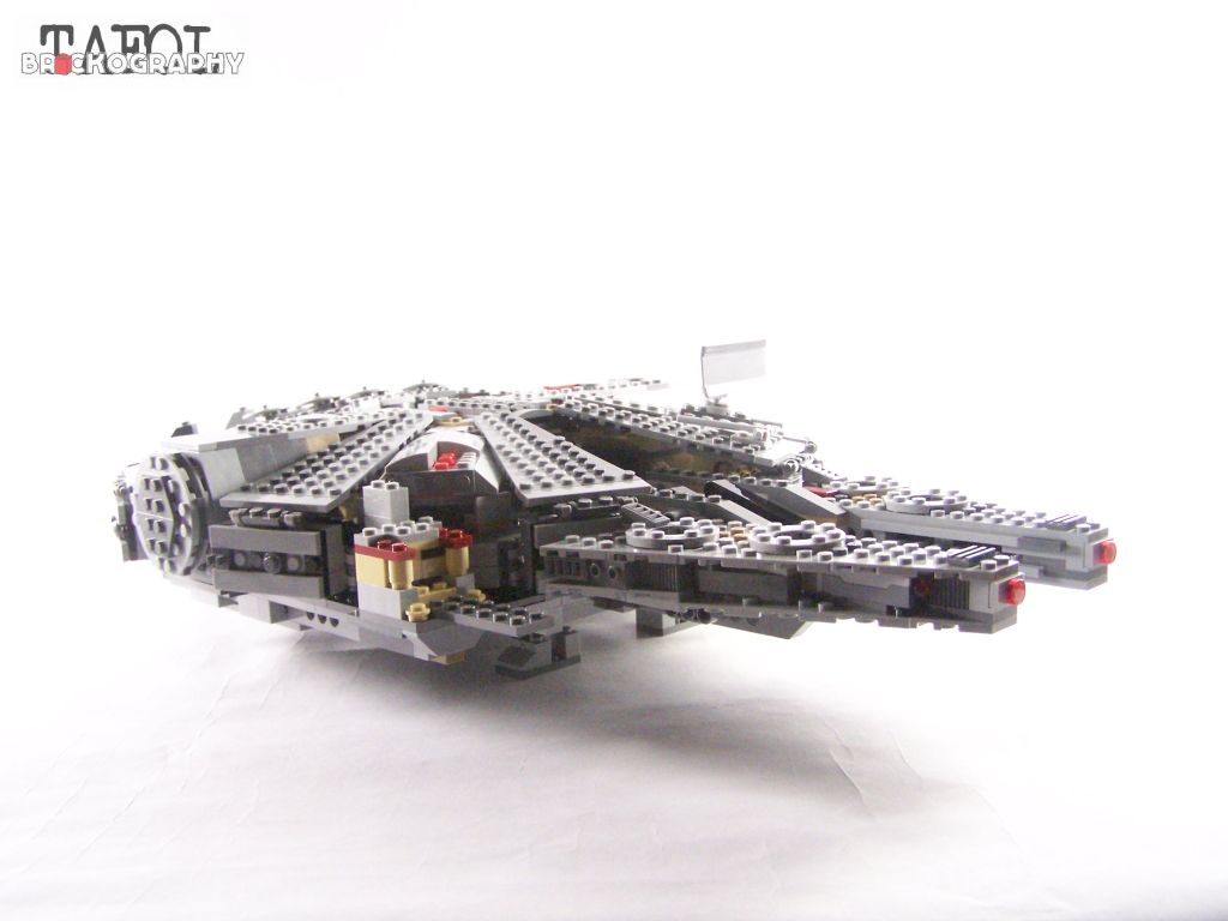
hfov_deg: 49.0
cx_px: 614
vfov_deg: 37.7
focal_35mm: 38
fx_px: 1348
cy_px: 460
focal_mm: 6.3
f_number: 3.2
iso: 400
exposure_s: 1/45
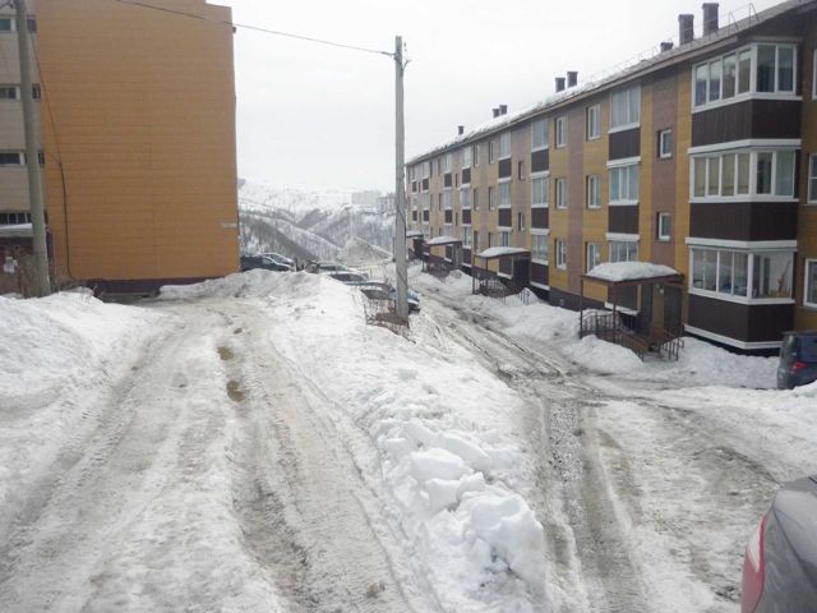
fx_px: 779
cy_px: 306
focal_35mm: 33
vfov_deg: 42.9
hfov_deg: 55.4
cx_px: 408
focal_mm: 5.5
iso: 100
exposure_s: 1/320
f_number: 8
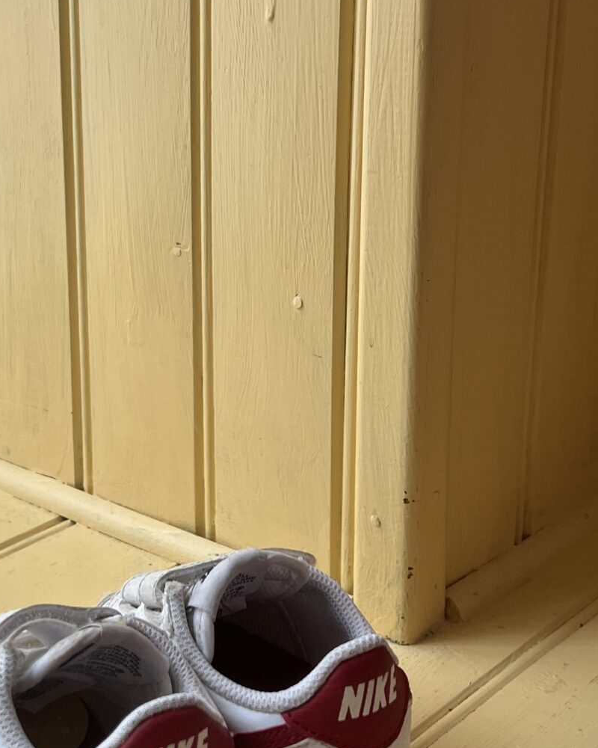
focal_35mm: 65
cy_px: 218
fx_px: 1438
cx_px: 253
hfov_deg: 23.5
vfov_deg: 28.8
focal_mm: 5.7
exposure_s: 1/121
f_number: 1.5
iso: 80
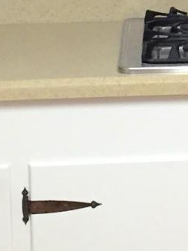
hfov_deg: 8.1
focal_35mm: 178
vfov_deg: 10.8
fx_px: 1291
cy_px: -98
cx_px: 314
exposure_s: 1/30
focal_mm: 4.15
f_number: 2.2
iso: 100
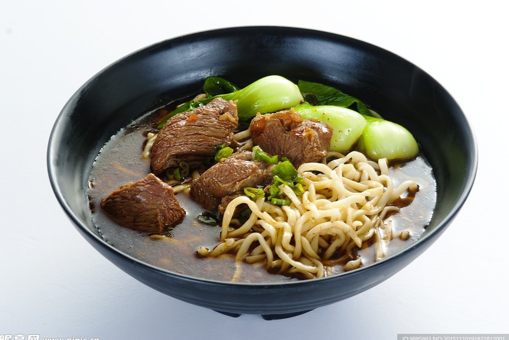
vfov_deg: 8.4
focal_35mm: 163
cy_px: 174
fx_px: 2307
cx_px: 253
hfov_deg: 12.6
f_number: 11
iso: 100
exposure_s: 1/30
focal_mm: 105
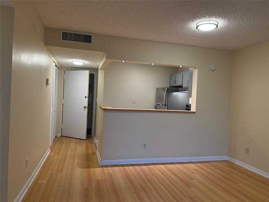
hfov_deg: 71.6
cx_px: 134
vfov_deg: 56.8
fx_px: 187
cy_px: 101
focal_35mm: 24
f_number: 1.78
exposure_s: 1/147
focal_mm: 6.76
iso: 200
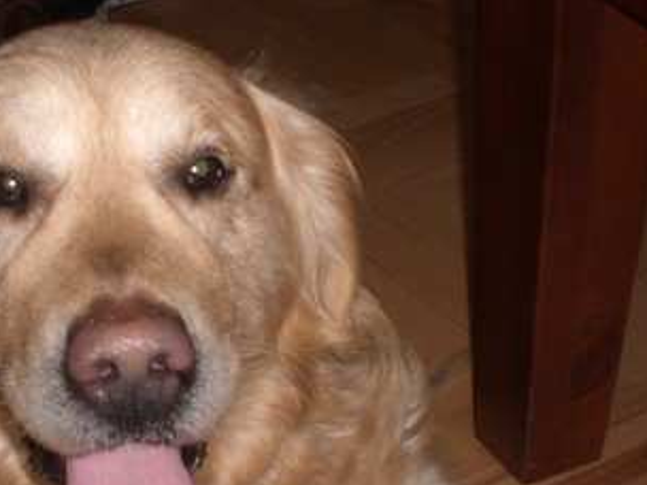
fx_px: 1495
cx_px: 94
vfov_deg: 18.4
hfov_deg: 23.9
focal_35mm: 80
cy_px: 336
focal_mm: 6.3
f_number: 3.1
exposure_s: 1/60
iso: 200
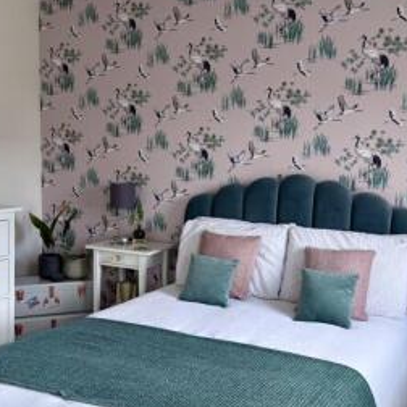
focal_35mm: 49
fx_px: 652
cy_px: 230
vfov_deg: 34.6
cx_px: 220
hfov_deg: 34.7
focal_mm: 6.76
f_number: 1.78
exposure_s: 1/121
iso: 100
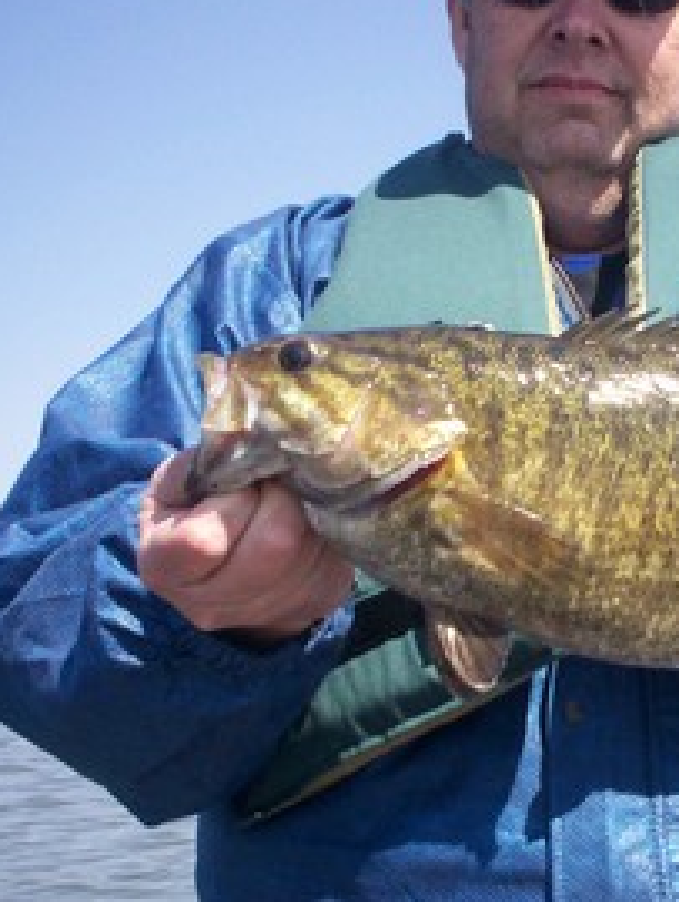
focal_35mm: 71
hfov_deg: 20.4
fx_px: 1854
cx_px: 595
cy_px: 523
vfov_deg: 27.3
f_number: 4.5
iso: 100
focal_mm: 6
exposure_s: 1/424
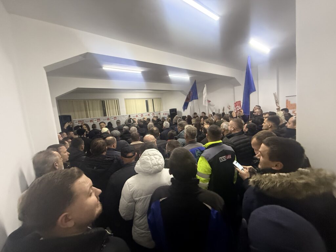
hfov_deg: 102.1
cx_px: 168
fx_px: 136
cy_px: 126
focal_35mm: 14
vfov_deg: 85.7
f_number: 2.2
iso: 640
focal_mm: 2.22
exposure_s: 1/50
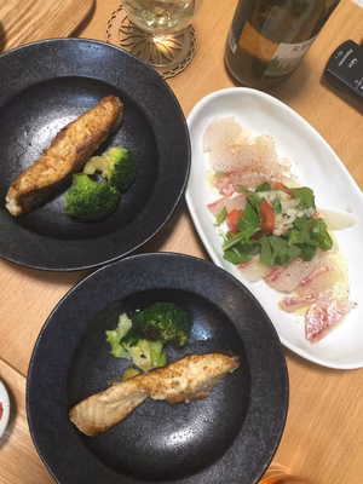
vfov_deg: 61.7
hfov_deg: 48.2
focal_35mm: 29
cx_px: 182
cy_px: 242
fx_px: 405
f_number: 2.2
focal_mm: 4.15
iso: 40
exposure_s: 1/15
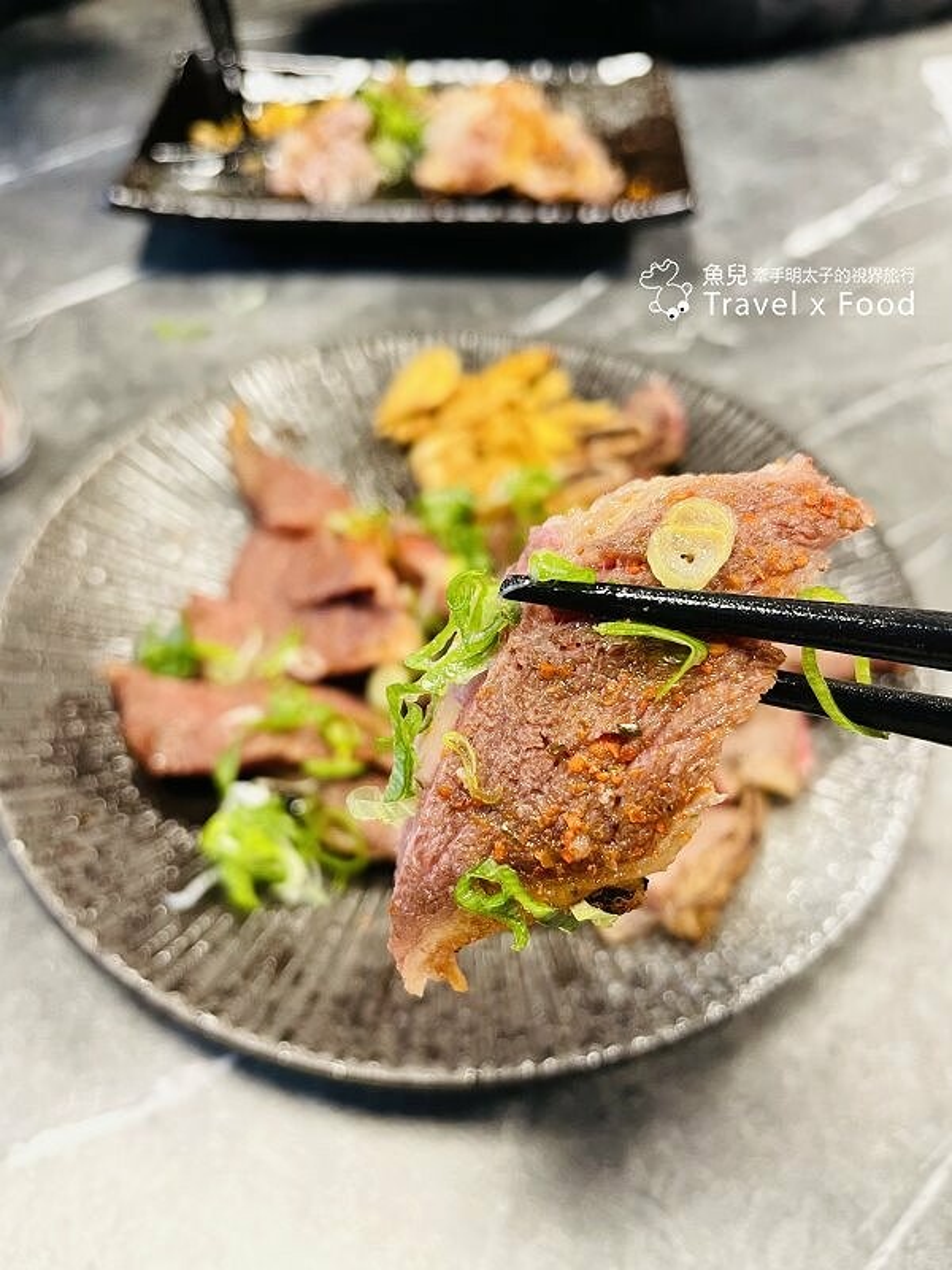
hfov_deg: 53.1
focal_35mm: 26
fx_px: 953
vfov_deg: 67.3
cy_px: 635
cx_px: 476
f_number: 1.6
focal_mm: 4.2
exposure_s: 1/60
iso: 200
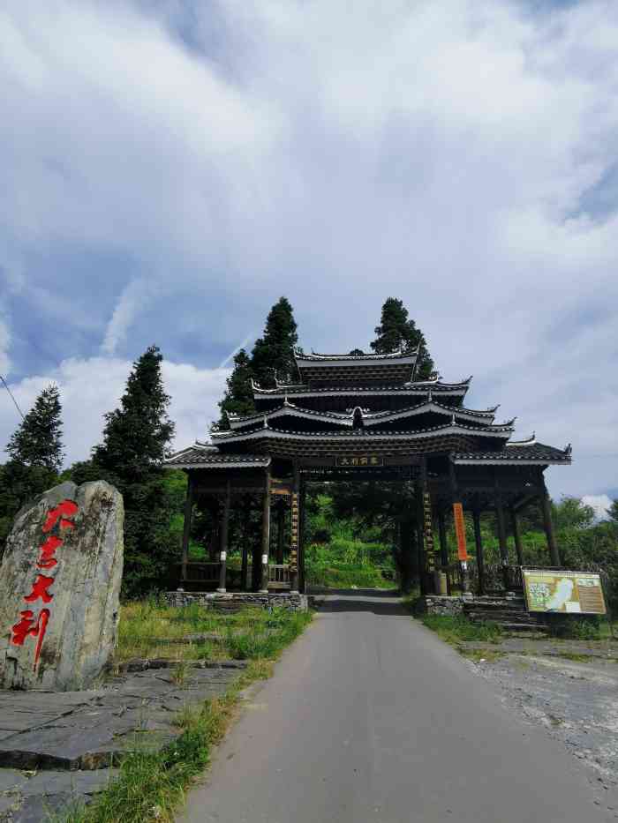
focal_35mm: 19
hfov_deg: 68.7
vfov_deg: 84.7
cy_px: 412
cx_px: 309
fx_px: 452
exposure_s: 1/2000
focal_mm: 2.35
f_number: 2.2
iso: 50
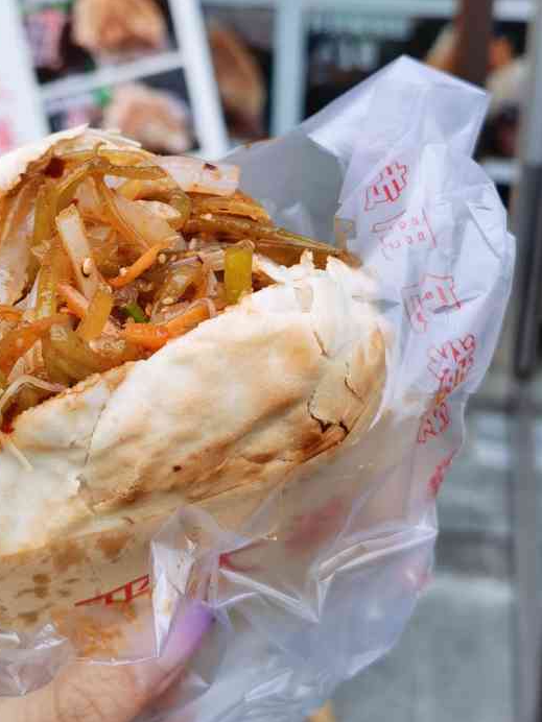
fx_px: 1211
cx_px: 183
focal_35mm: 58
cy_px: 268
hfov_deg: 25.1
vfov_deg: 33.1
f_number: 1.6
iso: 50
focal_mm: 5.56
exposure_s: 1/625
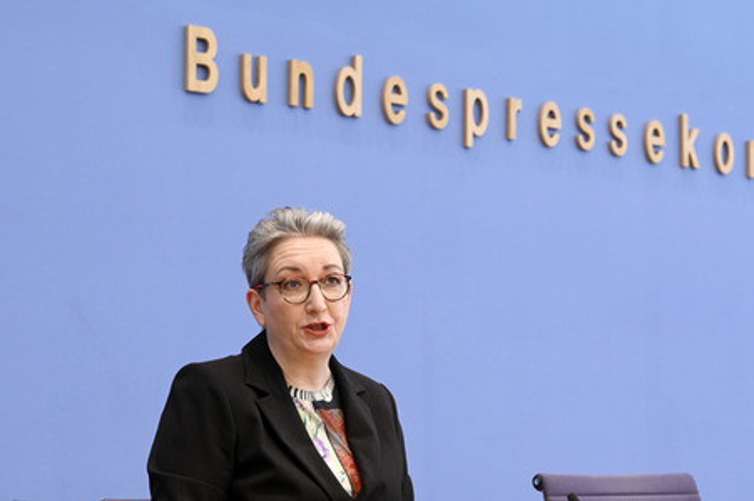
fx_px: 1465
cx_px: 377
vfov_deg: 19.4
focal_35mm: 70
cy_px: 250
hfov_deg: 28.9
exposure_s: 1/500
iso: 4000
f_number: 6.3
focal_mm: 70
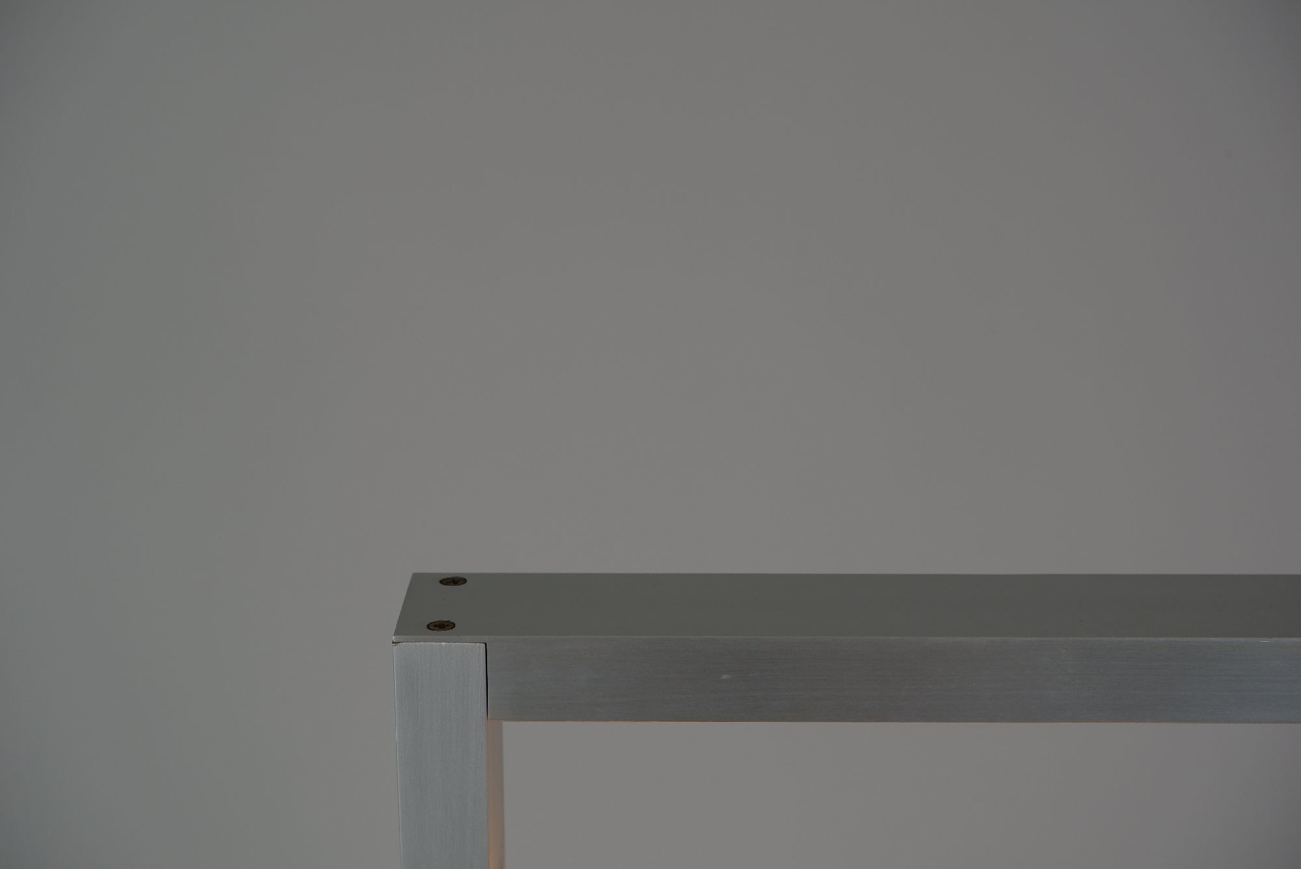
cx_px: 650
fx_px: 2458
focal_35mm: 68
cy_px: 434
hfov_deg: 29.6
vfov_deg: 20.0
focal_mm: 45
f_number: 6.4
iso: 100
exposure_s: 1/30
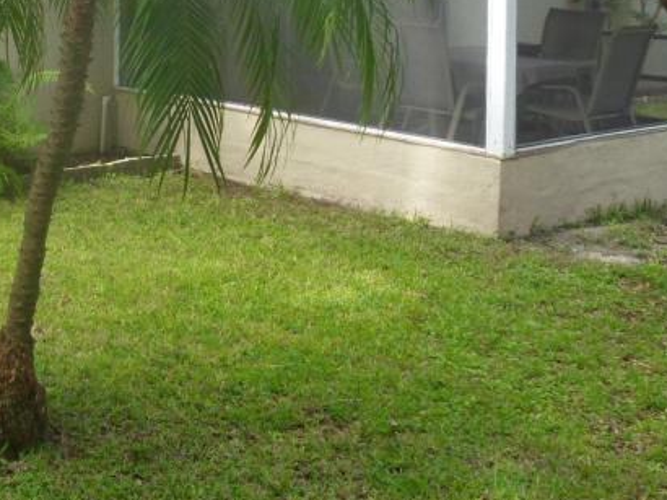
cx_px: 11
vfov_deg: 21.5
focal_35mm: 65
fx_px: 1252
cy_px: -36
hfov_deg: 28.2
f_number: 3.3
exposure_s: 1/250
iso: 80
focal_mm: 4.9
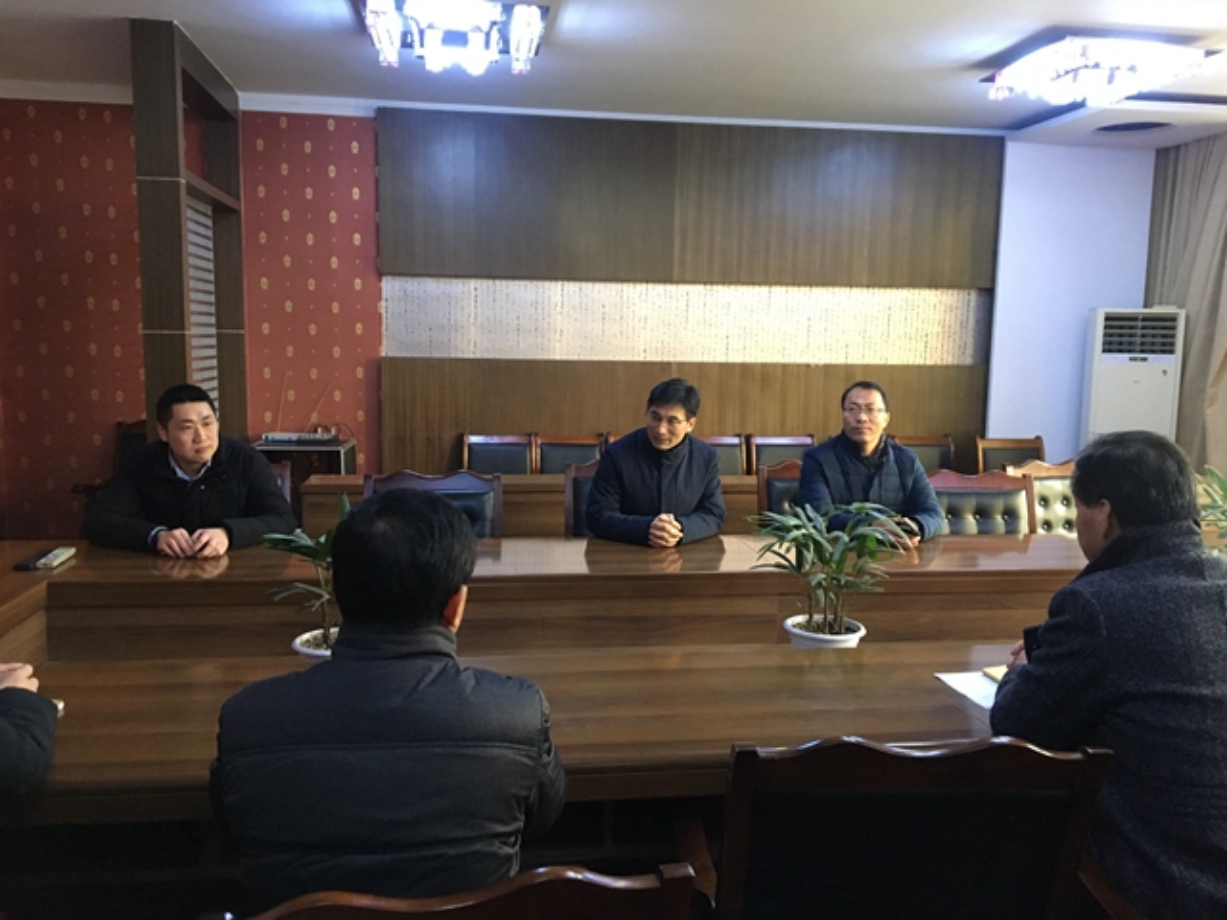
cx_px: 614
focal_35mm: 29
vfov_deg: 48.2
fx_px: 1028
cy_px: 460
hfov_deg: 61.7
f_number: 2.2
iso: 200
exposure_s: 1/25
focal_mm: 4.15
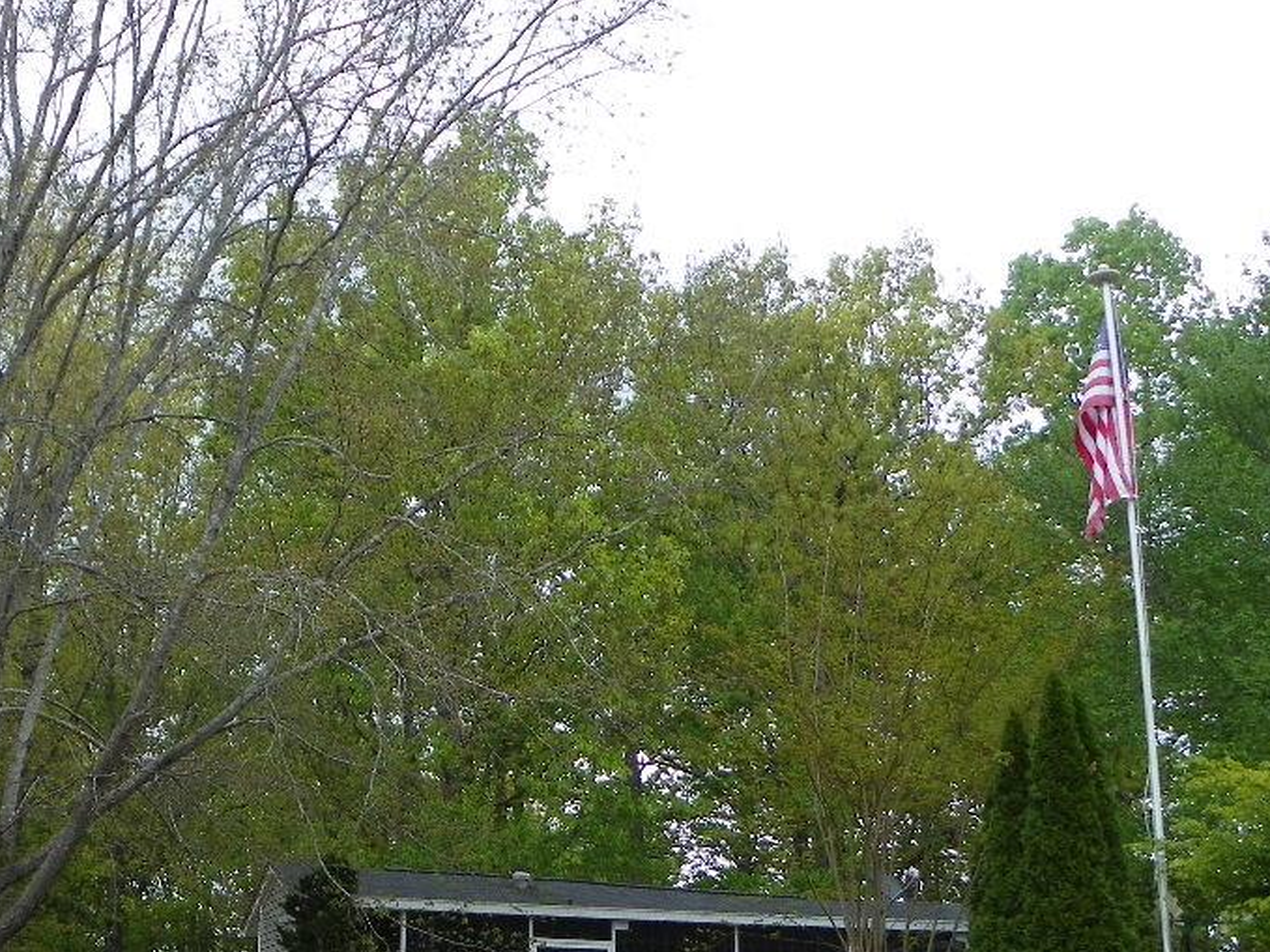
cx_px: 223
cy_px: 746
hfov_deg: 37.3
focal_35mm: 49
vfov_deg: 29.1
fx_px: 1797
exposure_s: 1/320
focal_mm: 4.6
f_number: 2.8
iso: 64
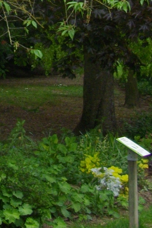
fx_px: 1052
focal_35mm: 166
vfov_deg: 11.7
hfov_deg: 7.9
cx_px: -149
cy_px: -137
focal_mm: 6.2
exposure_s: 1/200
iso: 100
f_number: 2.8
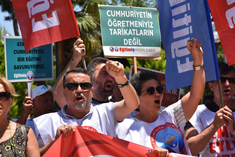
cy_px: 78
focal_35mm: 142
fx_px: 930
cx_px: 118
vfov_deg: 9.6
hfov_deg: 14.4
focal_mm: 95
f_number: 8
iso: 160
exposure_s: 1/500
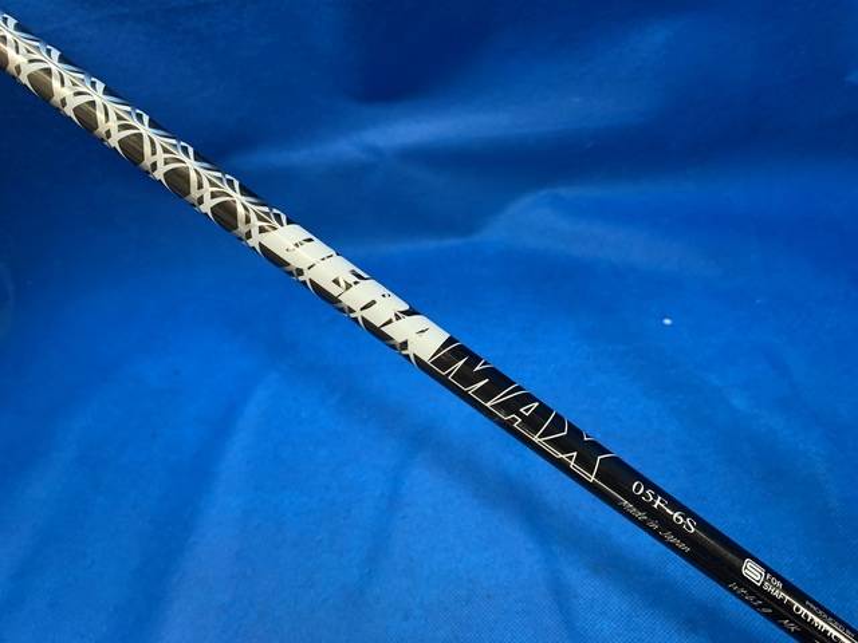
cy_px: 322
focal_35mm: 26
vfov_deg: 53.1
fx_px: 644
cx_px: 429
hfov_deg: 67.3
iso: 100
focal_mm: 4.25
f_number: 1.8
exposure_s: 1/60
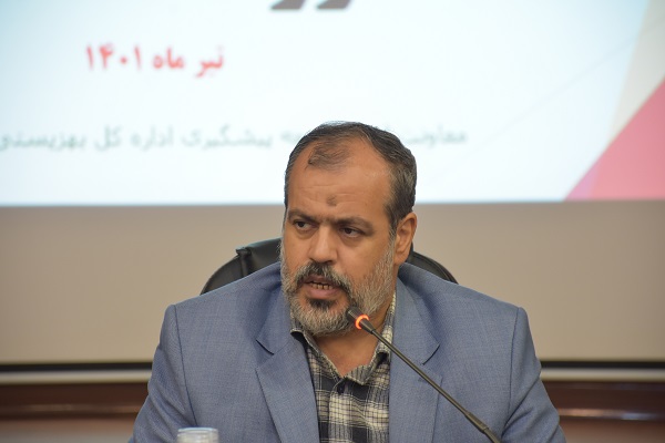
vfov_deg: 6.5
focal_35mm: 210
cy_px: 222
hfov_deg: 9.8
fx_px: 3879
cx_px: 332
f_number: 5.6
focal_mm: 140
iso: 800
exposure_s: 1/13
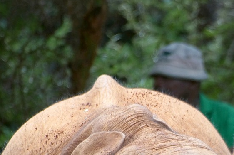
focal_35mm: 964
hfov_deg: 2.1
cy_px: 164
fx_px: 6257
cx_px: 234
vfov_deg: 1.4
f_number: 8
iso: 800
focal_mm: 300
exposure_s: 1/800
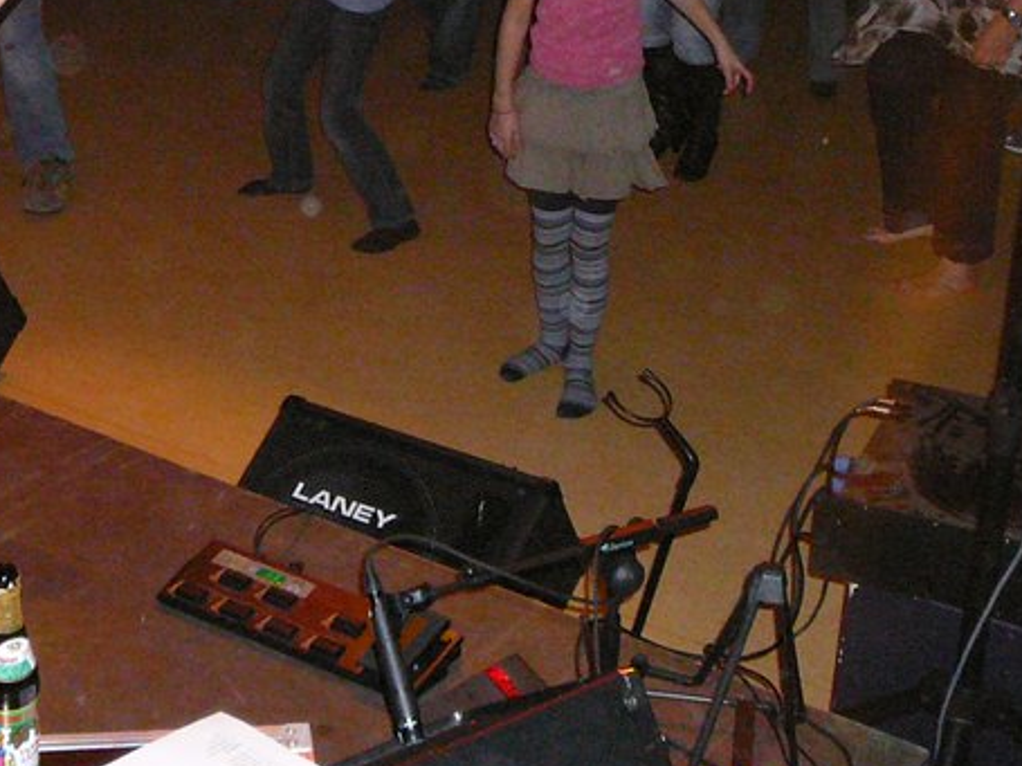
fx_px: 2273
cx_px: 409
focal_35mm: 77
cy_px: 58
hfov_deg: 25.3
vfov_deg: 18.8
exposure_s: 1/30
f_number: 2.8
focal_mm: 5.2
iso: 400
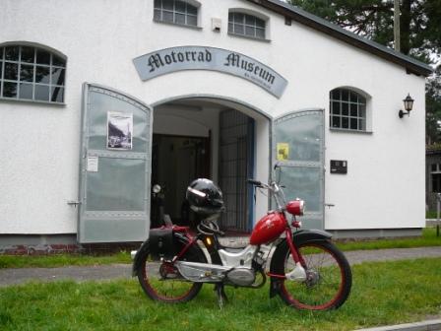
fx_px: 497
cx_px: 220
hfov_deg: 47.9
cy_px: 166
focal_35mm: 39
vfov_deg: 36.8
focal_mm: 5.2
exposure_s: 1/160
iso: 80
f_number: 2.8
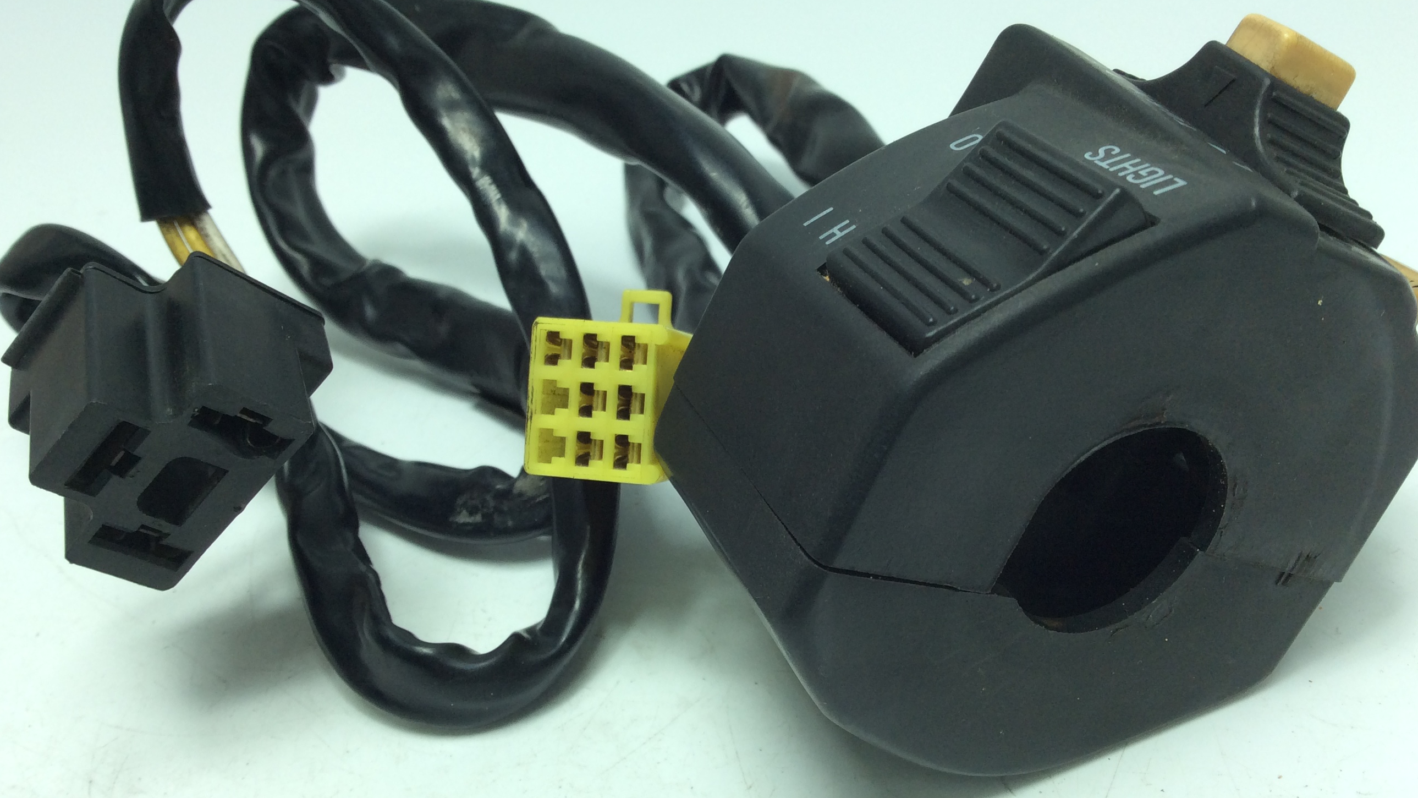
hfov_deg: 56.6
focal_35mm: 35
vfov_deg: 33.7
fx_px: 1316
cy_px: 419
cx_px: 710
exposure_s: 1/250
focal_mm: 3.3
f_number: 2.4
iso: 32
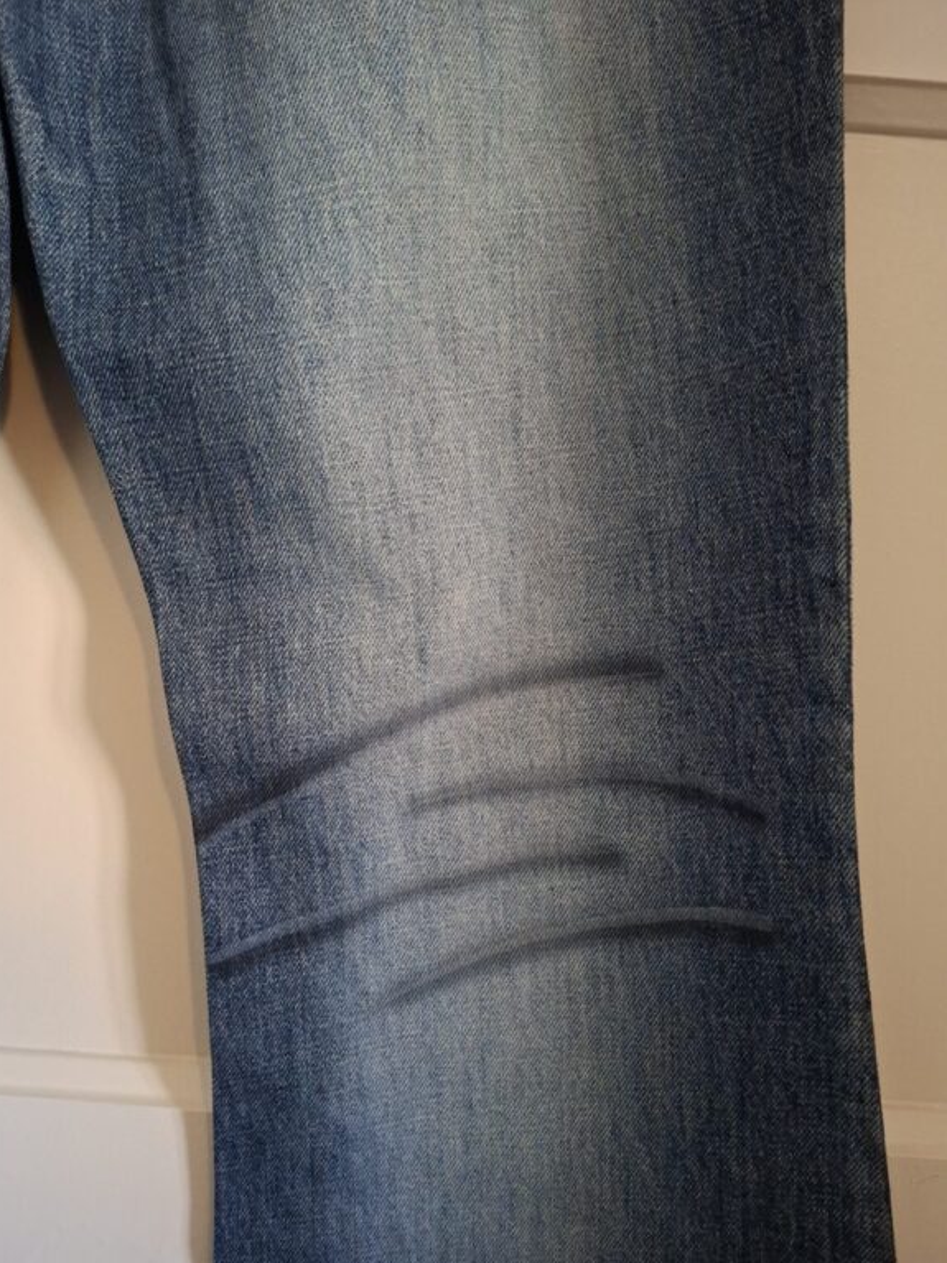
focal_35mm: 24
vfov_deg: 71.6
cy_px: 657
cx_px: 458
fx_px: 876
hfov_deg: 56.8
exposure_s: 1/30
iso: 400
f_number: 1.8
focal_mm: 5.54
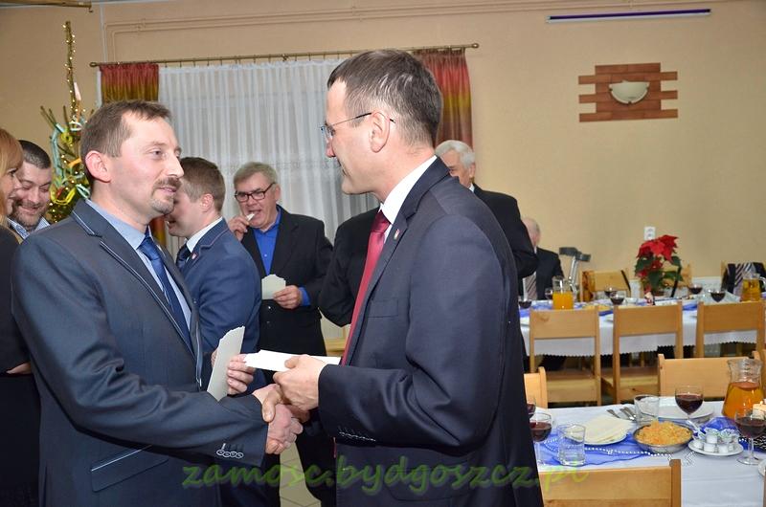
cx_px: 383
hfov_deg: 51.4
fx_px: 796
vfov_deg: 35.3
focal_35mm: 38
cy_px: 254
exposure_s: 1/125
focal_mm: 25
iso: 800
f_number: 4
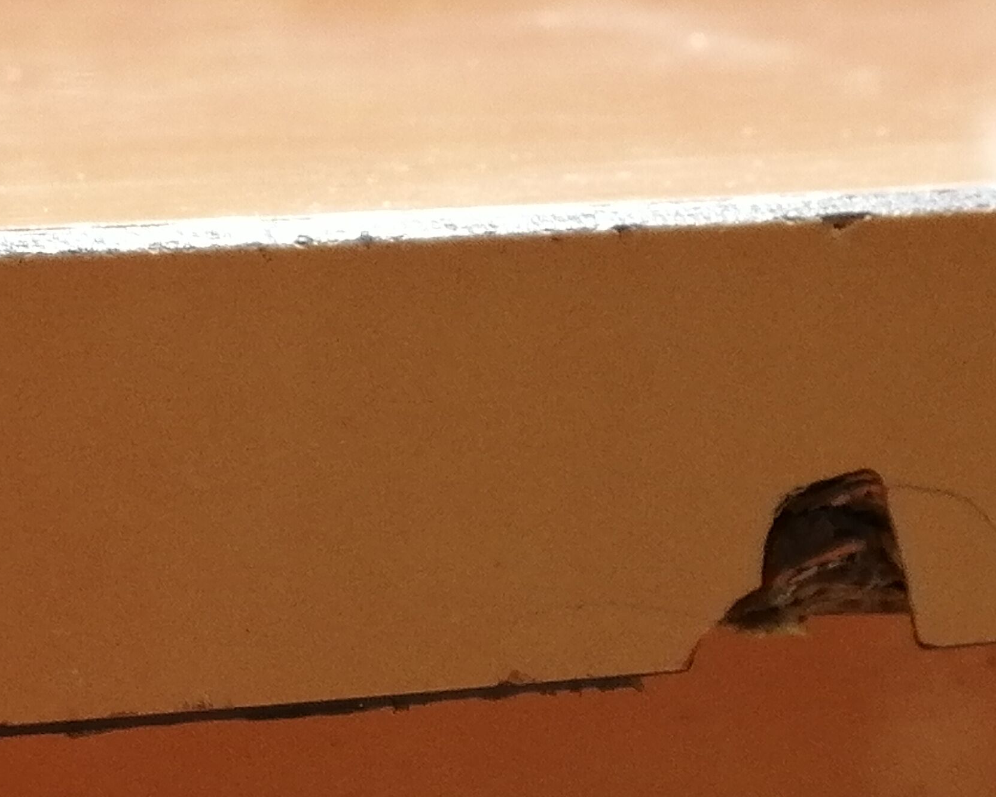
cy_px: 563
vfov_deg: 9.9
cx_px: 613
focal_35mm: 156
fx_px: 4599
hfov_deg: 12.4
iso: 50
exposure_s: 1/861
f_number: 1.8
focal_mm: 3.88
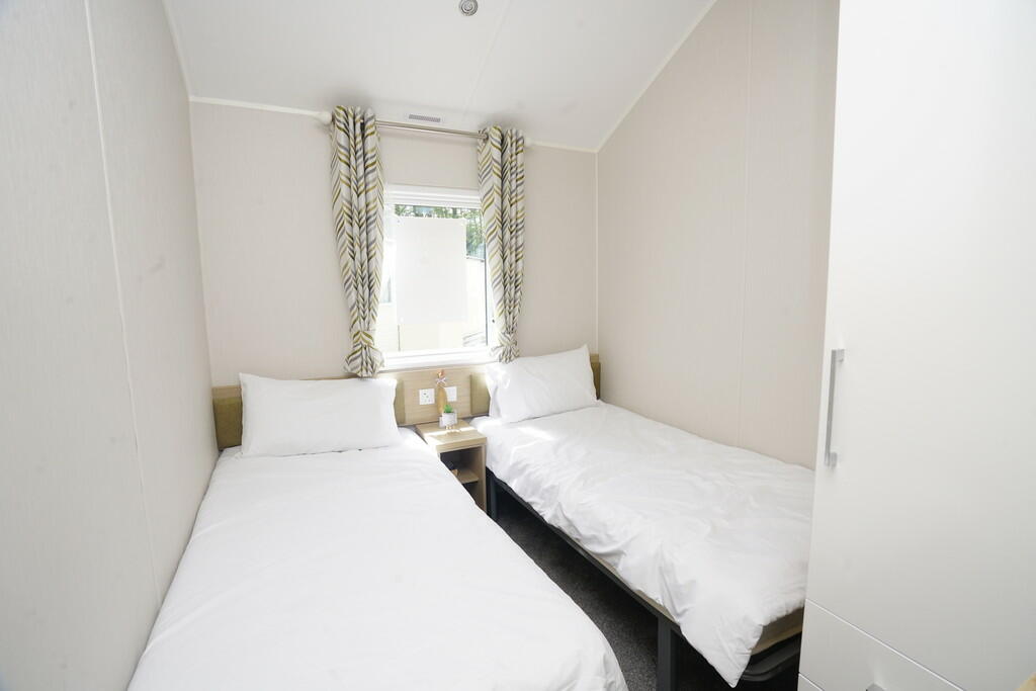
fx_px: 460
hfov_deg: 96.7
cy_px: 346
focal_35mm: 16
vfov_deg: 73.8
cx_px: 518
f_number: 10
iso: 500
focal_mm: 16
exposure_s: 1/60
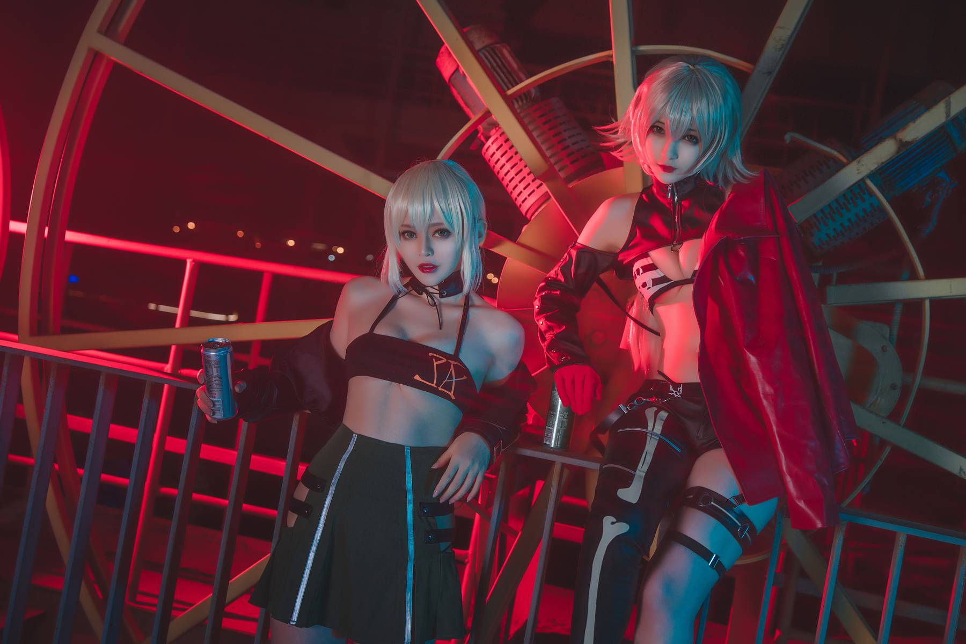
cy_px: 322
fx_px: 1342
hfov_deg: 39.6
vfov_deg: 27.0
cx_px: 483
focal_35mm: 50
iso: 400
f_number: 4
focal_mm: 50
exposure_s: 1/100
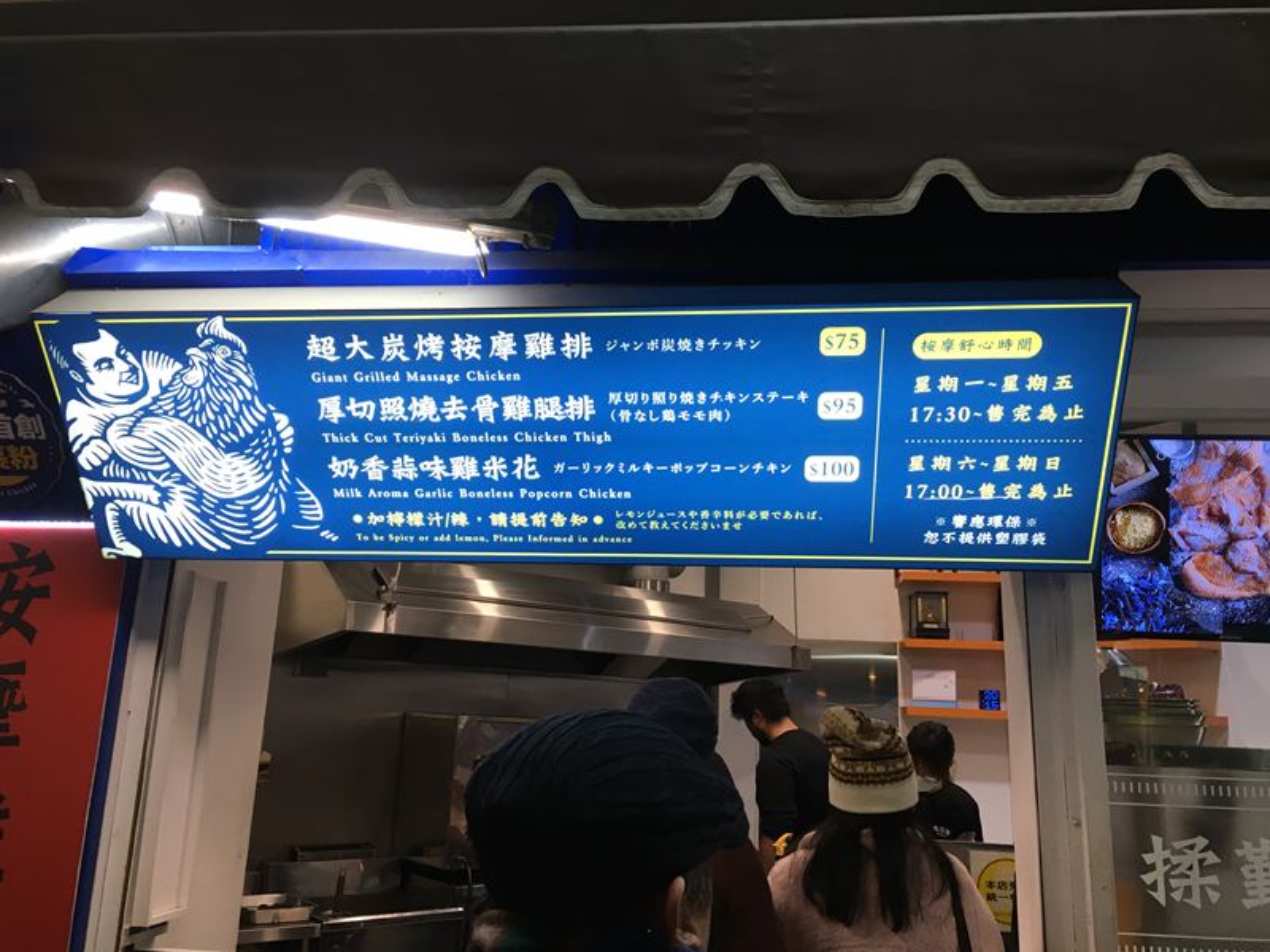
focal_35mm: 29
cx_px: 635
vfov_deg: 48.2
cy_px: 476
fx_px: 1064
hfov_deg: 61.7
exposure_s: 1/30
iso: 50
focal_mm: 4.15
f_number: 2.2
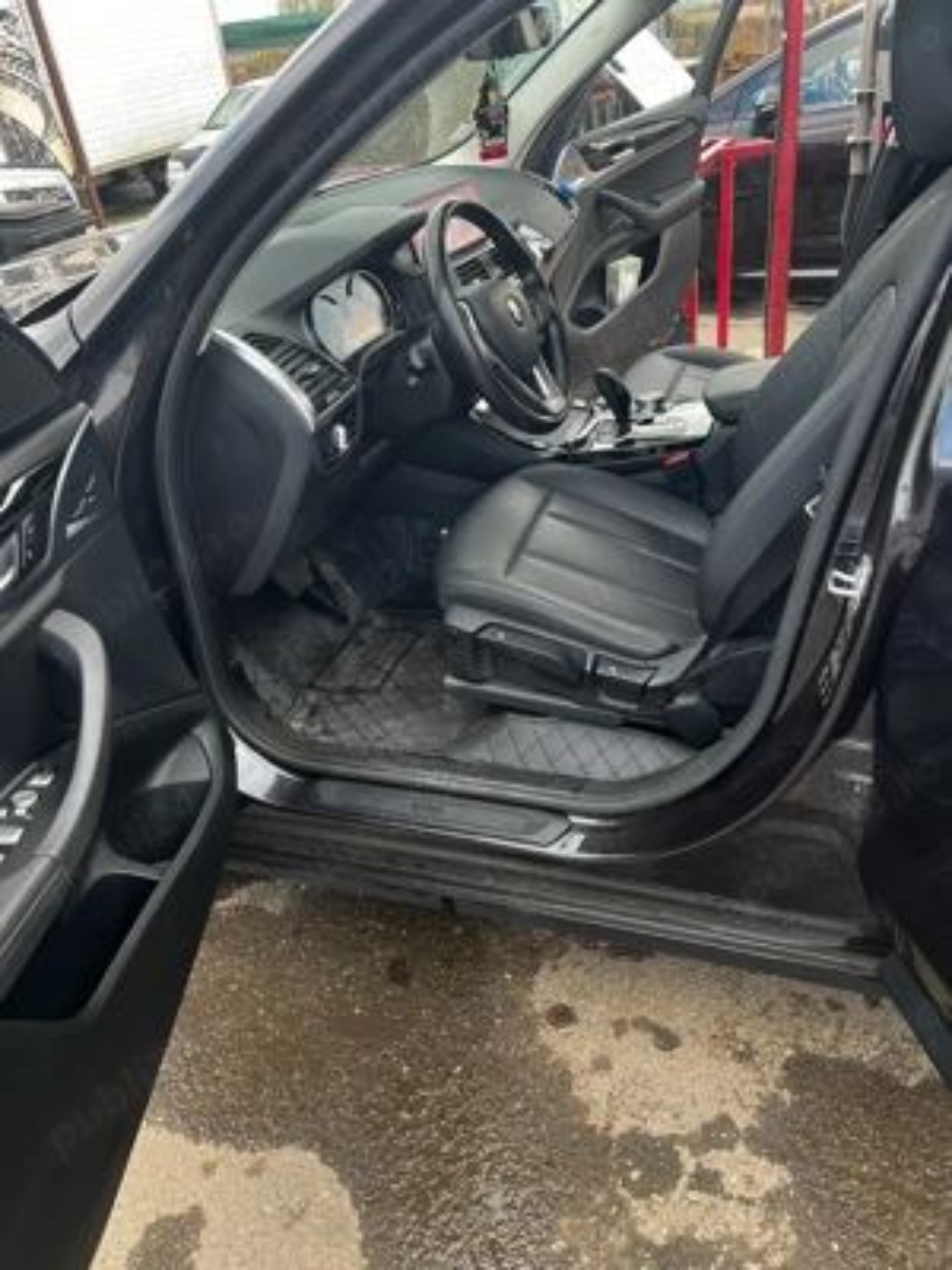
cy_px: 635
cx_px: 476
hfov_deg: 53.1
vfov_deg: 67.3
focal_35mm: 26
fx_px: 953
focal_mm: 5.7
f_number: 1.5
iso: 32
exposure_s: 1/126
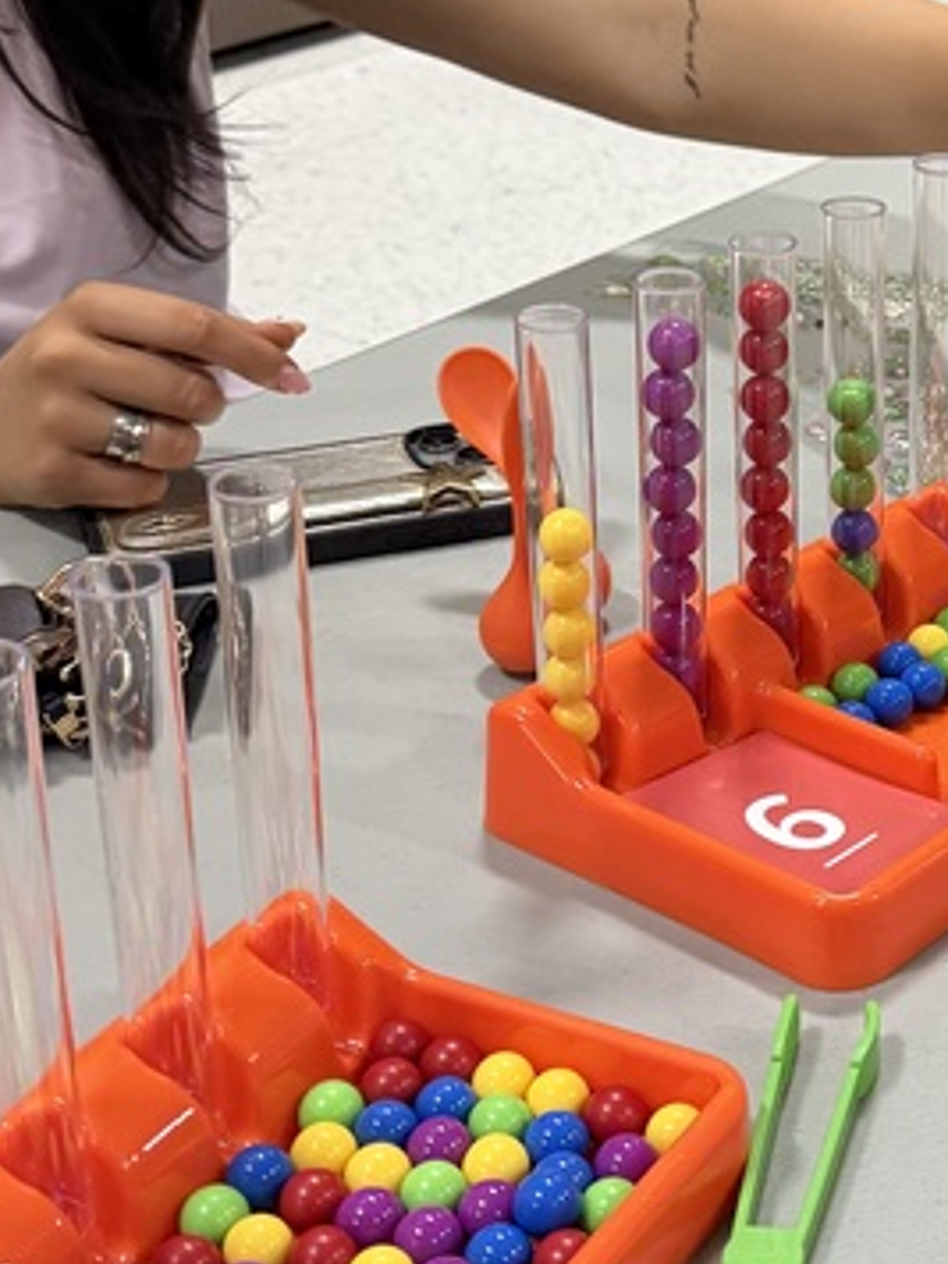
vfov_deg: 28.1
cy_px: 472
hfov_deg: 20.4
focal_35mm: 69
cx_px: 1030
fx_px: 2520
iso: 250
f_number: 1.78
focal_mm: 6.76
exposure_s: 1/60
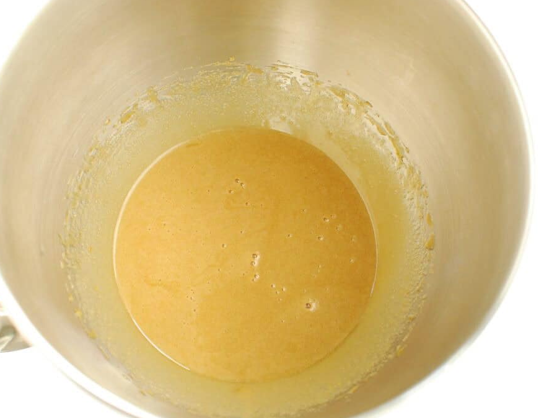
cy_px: 208
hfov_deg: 33.4
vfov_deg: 25.4
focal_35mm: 58
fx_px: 926
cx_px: 240
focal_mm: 35
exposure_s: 1/100
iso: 1600
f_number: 4
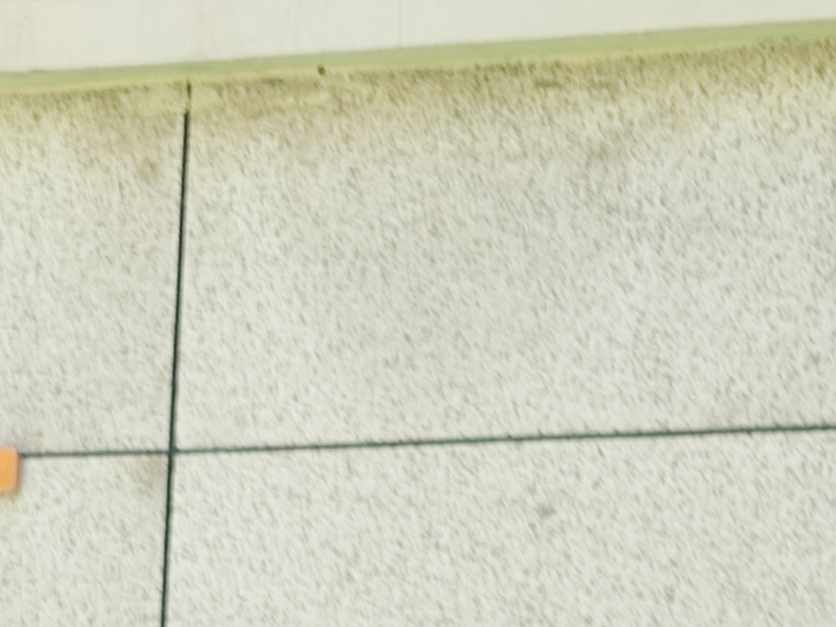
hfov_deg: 9.1
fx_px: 5241
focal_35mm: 217
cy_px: 1470
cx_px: 98
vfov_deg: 6.5
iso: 50
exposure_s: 1/221
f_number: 1.42
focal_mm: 6.68
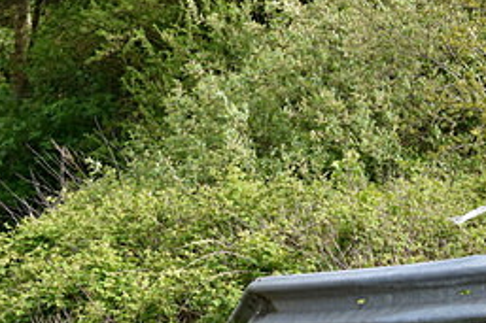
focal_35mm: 139
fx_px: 1875
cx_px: 571
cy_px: 12
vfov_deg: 9.8
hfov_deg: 14.3
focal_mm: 34
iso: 250
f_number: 9
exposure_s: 1/320
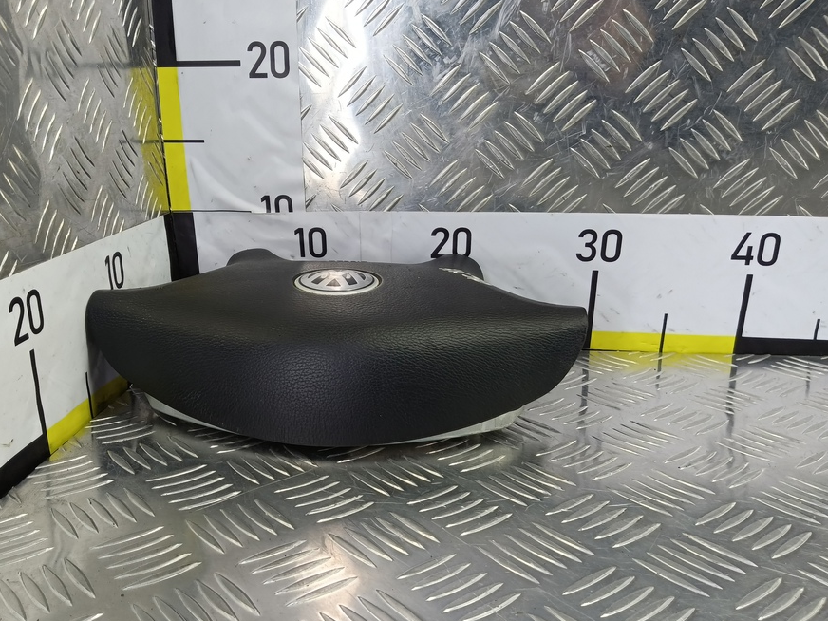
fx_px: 646
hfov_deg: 64.9
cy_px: 345
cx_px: 347
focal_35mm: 27
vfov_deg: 51.3
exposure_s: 1/50
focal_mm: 4.11
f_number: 1.6
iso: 161
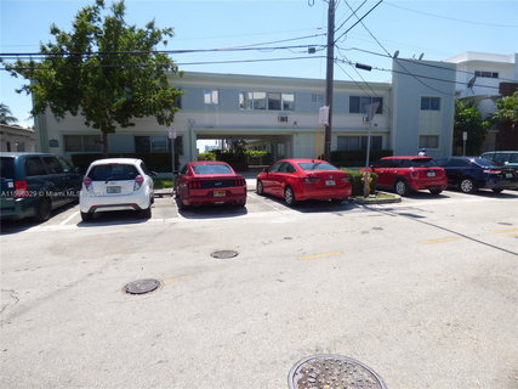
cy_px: 194
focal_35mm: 20
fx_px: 299
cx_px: 259
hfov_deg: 81.8
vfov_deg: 65.9
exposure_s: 1/1300
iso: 100
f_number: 2.8
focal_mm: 3.58
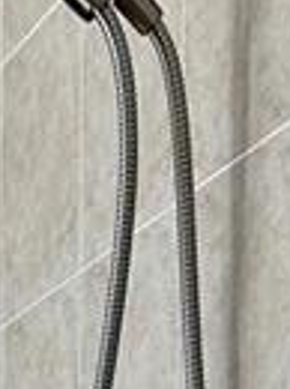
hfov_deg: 10.3
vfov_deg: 10.8
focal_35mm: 142
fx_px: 1591
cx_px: -30
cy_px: 1068
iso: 160
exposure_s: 1/60
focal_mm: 6.86
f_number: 1.78
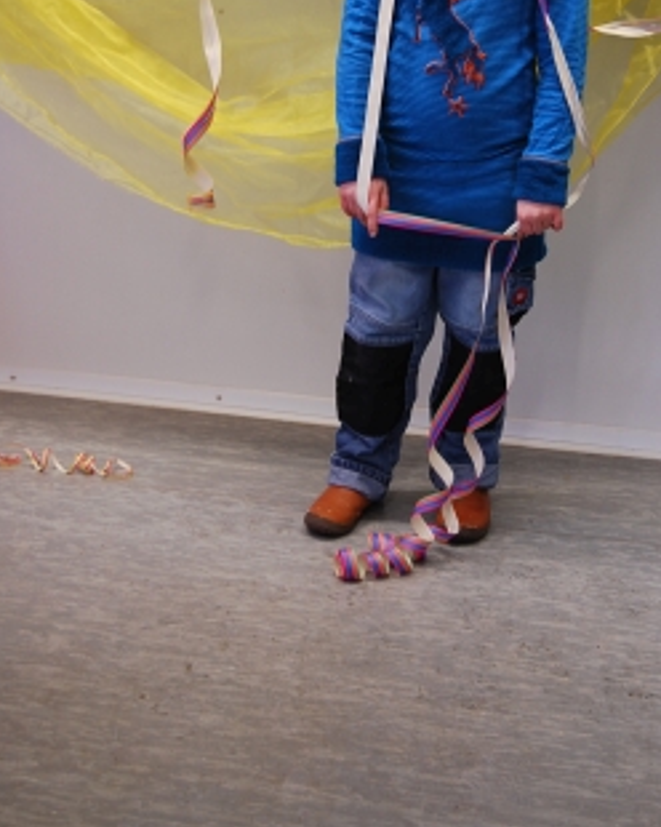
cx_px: 380
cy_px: 291
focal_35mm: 72
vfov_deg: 26.4
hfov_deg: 21.3
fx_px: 1753
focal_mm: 35
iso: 220
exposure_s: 1/30
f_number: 4.8
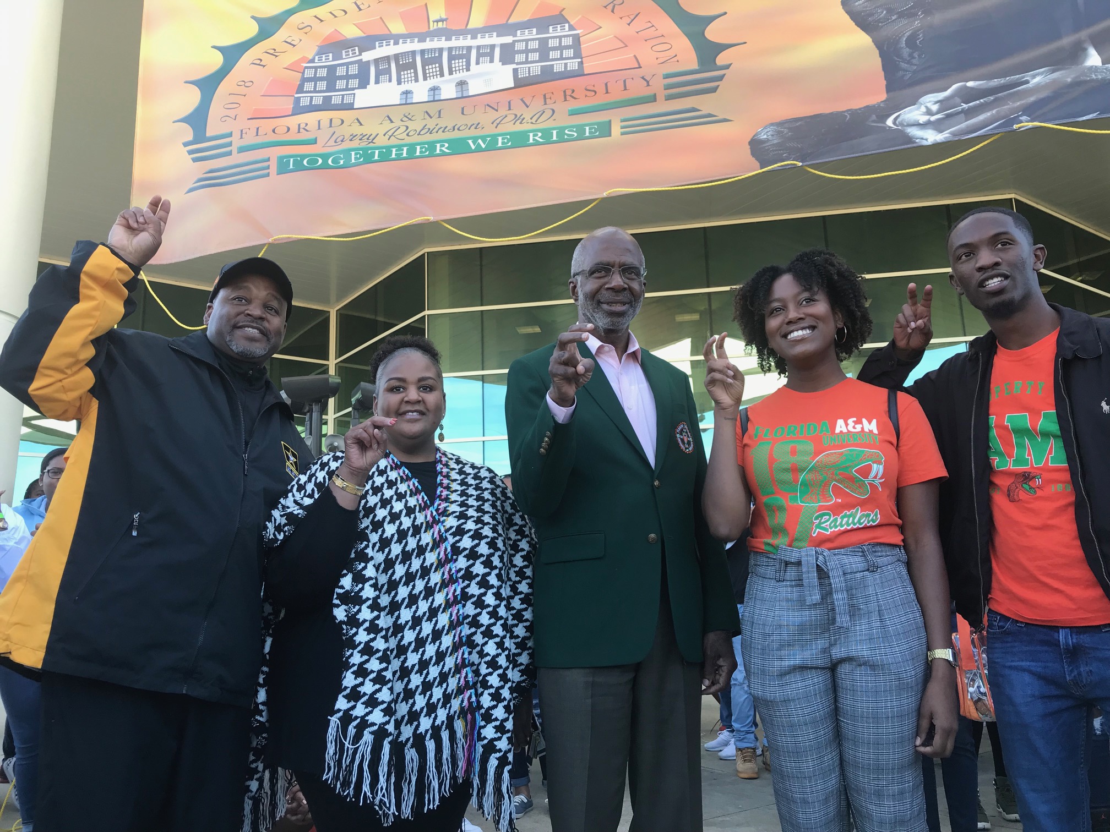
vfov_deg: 49.7
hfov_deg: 63.4
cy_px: 416
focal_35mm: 28
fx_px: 898
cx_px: 555
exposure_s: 1/154
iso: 20
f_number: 1.8
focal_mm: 3.99
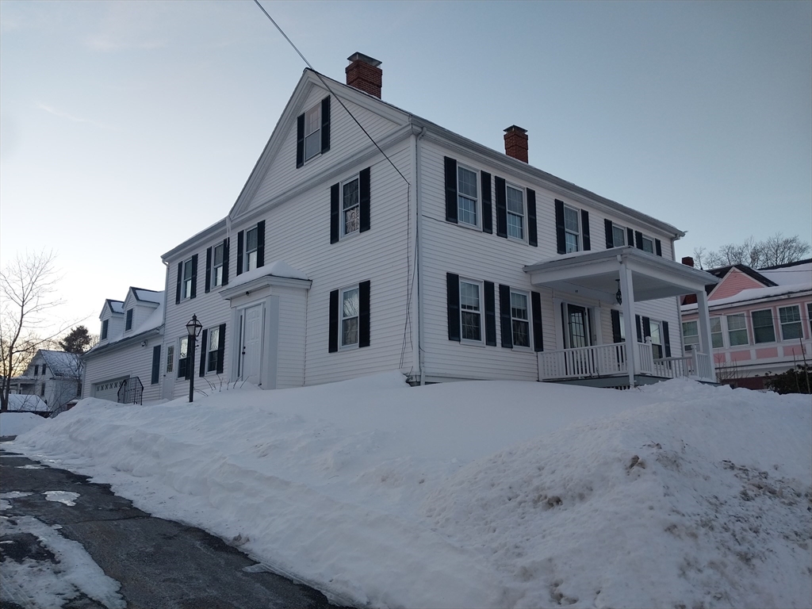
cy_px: 304
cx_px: 406
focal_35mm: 26
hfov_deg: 67.3
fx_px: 610
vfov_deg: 53.1
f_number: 1.8
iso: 20
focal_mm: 4
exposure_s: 1/110
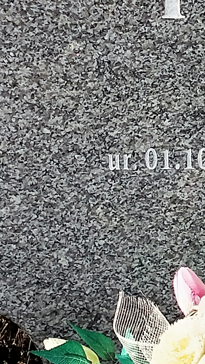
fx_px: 531
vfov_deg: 37.5
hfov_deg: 19.4
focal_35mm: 55
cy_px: 242
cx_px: 297
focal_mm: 3.99
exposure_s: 1/1016
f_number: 1.7
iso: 33
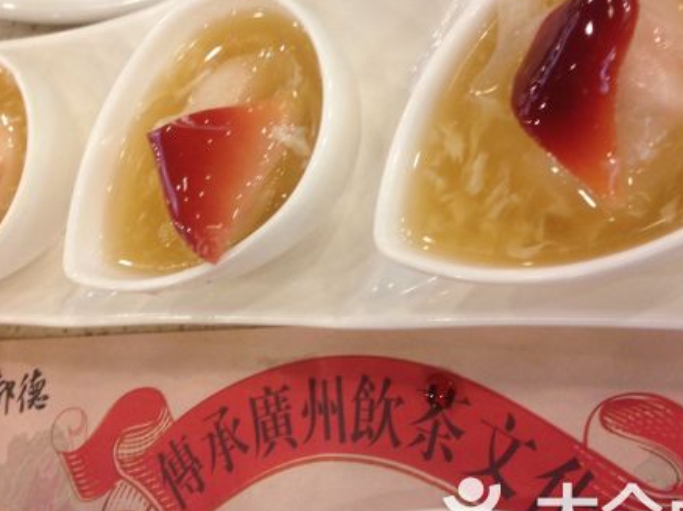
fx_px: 1104
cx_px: 288
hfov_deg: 34.3
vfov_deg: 26.0
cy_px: 186
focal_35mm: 56
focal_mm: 4.28
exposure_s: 1/20
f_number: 2.4
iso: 64
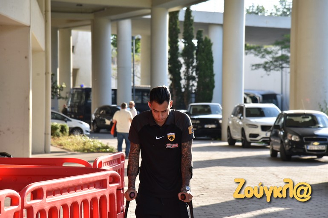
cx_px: 164
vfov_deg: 11.4
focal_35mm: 120
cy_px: 109
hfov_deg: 17.1
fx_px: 1093
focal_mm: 120
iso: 1000
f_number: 6.3
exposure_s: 1/640
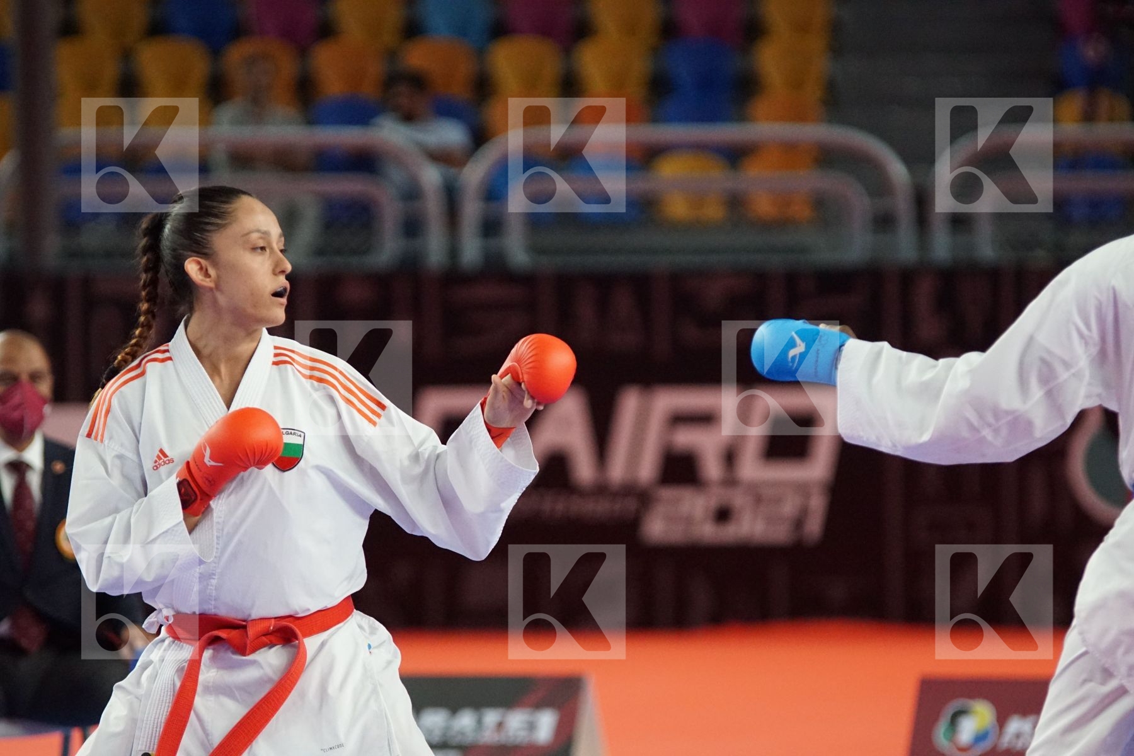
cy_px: 378
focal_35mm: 240
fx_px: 7559
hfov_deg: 8.6
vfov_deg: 5.7
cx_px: 567
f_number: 2.8
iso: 3200
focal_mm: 160
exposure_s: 1/2000
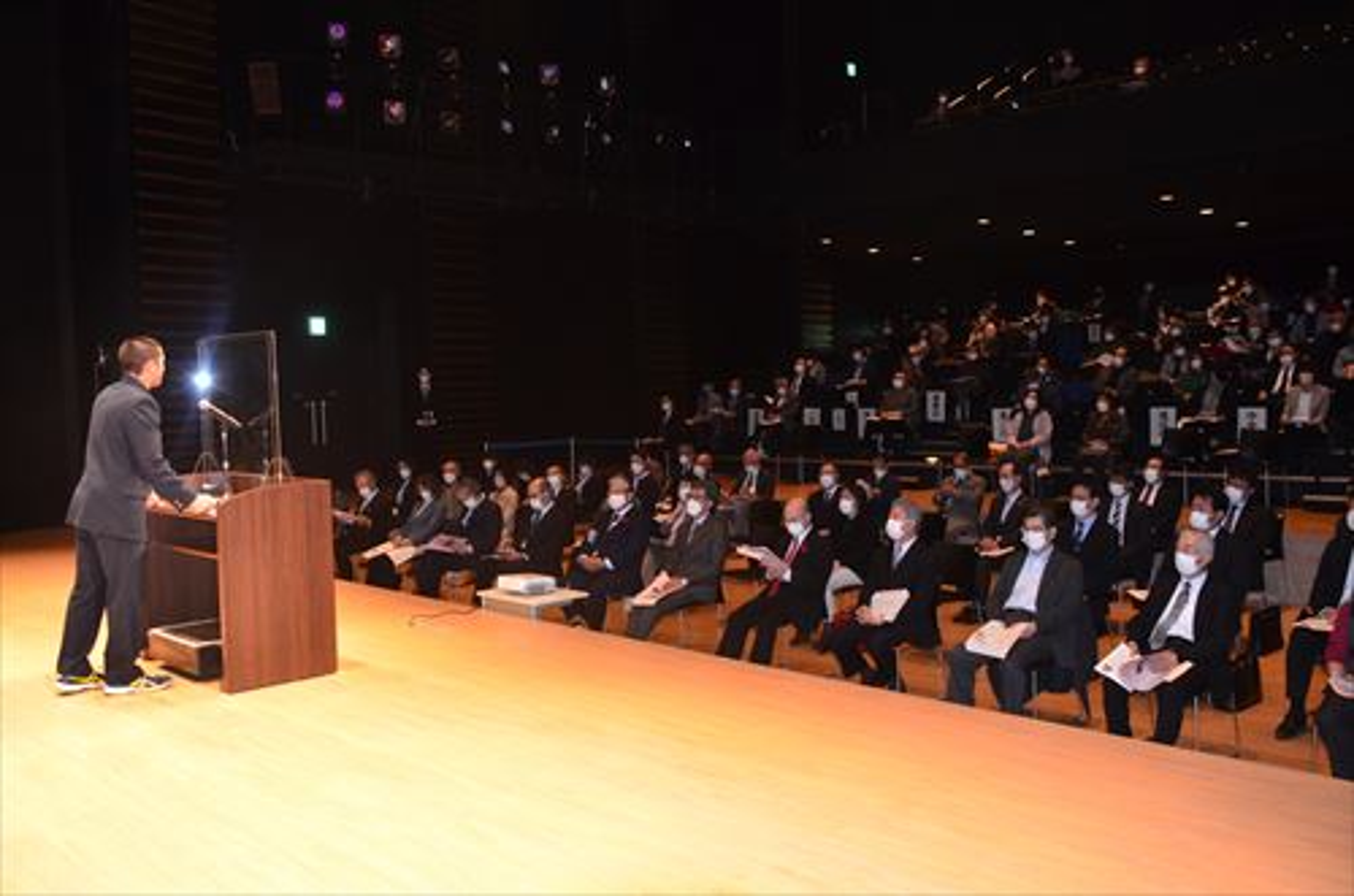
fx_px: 1182
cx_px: 677
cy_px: 448
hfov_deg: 59.6
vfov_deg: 41.5
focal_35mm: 32
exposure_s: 1/100
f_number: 4.5
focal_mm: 21
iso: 1600
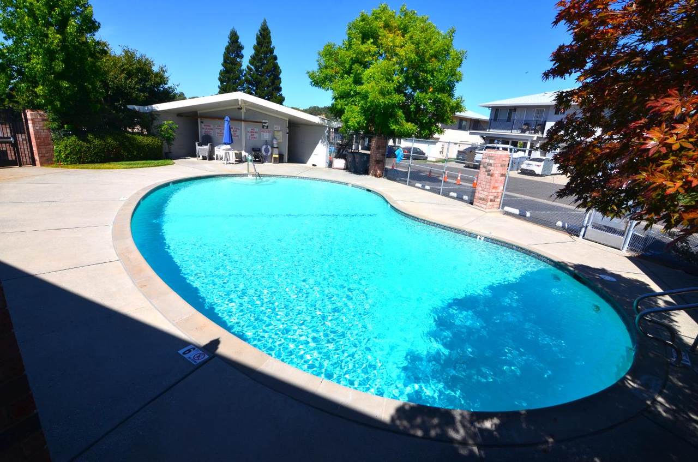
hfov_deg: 95.1
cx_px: 349
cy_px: 231
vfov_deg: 71.8
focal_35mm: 16
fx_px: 319
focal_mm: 11
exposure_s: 1/320
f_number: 10
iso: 200
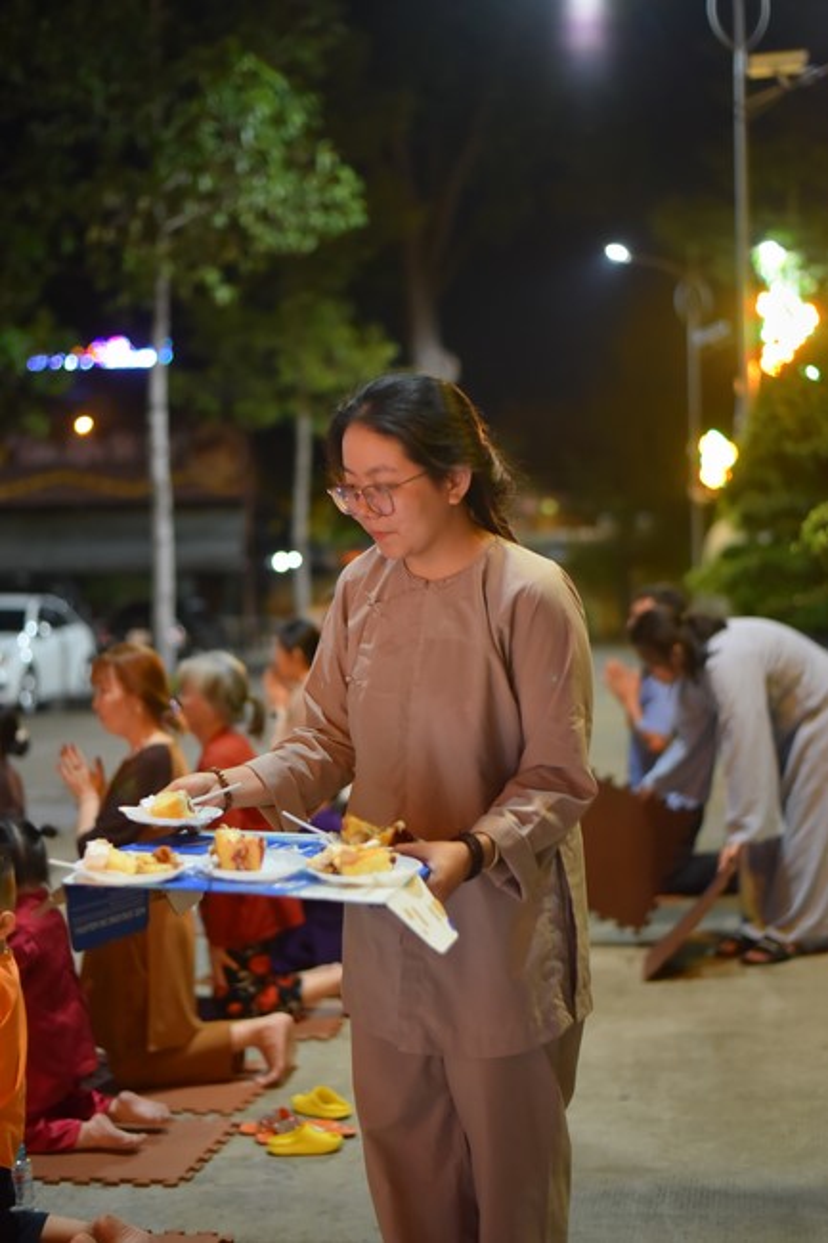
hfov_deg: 27.0
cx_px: 414
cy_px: 622
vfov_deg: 39.6
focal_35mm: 50
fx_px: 1726
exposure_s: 1/160
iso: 2000
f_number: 2
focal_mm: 50
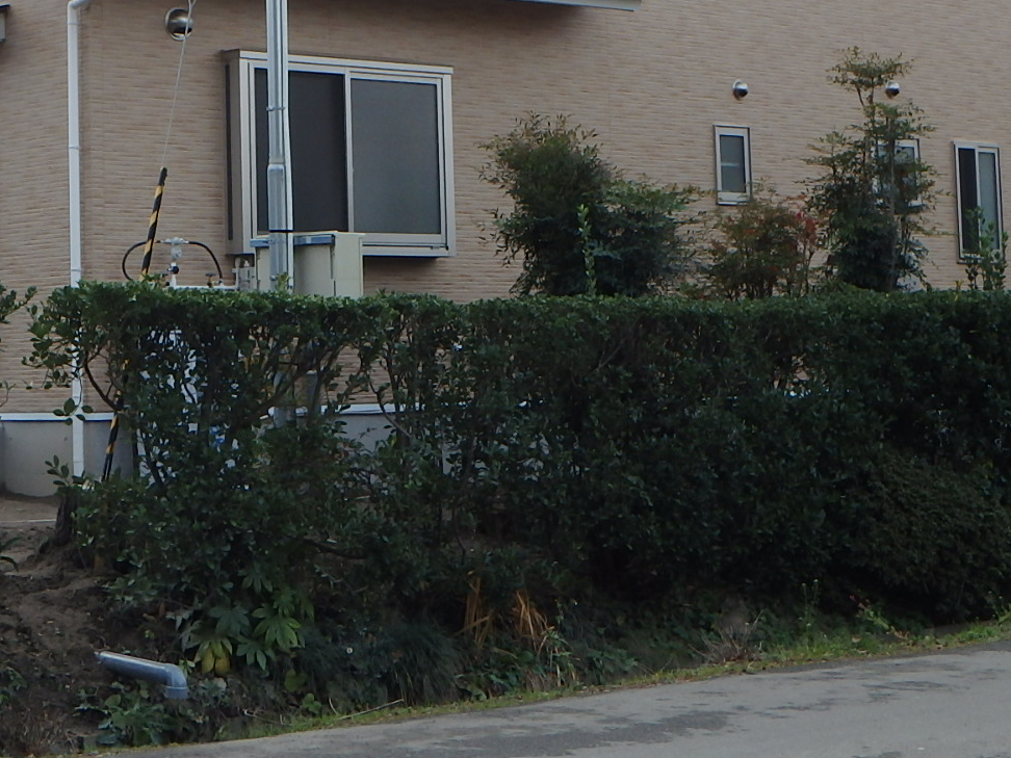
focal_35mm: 83
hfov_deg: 23.4
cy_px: 99
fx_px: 2424
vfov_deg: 17.6
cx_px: 273
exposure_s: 1/100
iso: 125
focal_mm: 7.5
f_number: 5.2
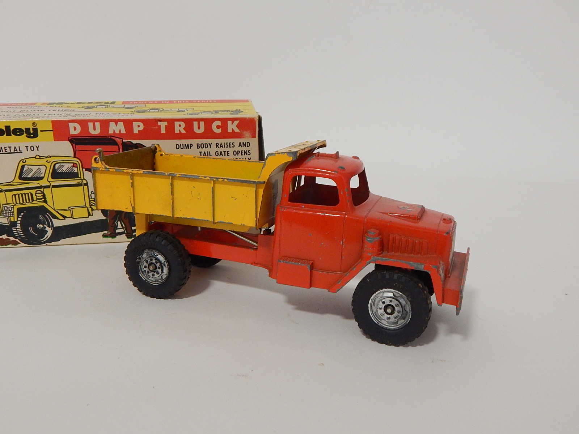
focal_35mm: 34
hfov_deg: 54.0
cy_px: 217
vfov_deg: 41.8
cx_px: 290
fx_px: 569
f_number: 3.3
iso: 400
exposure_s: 1/80
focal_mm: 6.1
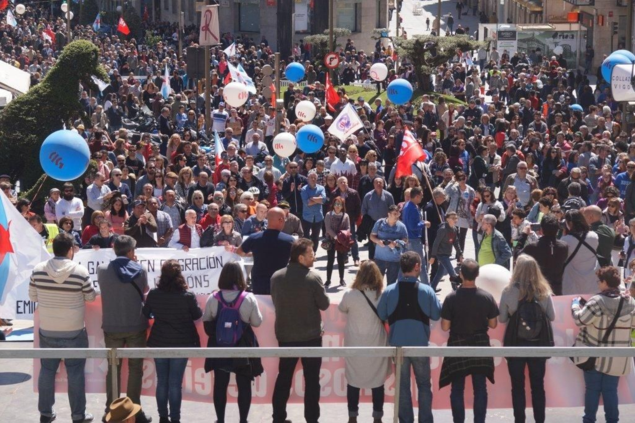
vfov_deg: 11.4
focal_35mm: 120
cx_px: 318
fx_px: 2116
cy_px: 212
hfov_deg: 17.1
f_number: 6.3
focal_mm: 80
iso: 200
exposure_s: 1/400
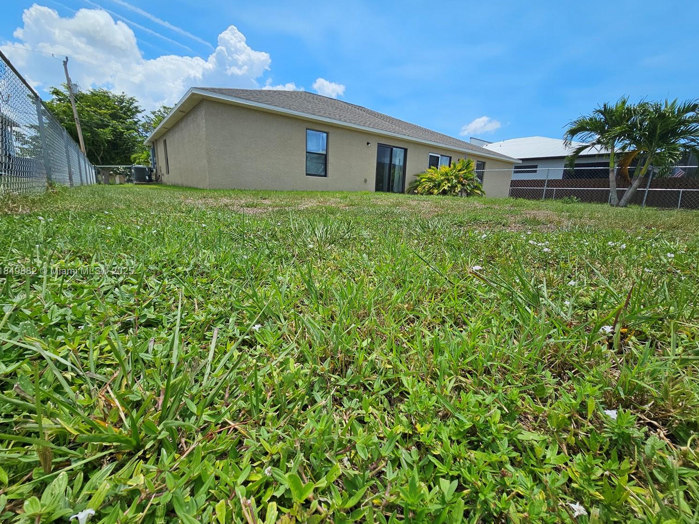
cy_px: 272
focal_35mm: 14
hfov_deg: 102.0
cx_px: 360
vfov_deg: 85.6
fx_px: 283
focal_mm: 2.2
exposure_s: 1/3220
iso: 50
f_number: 2.2
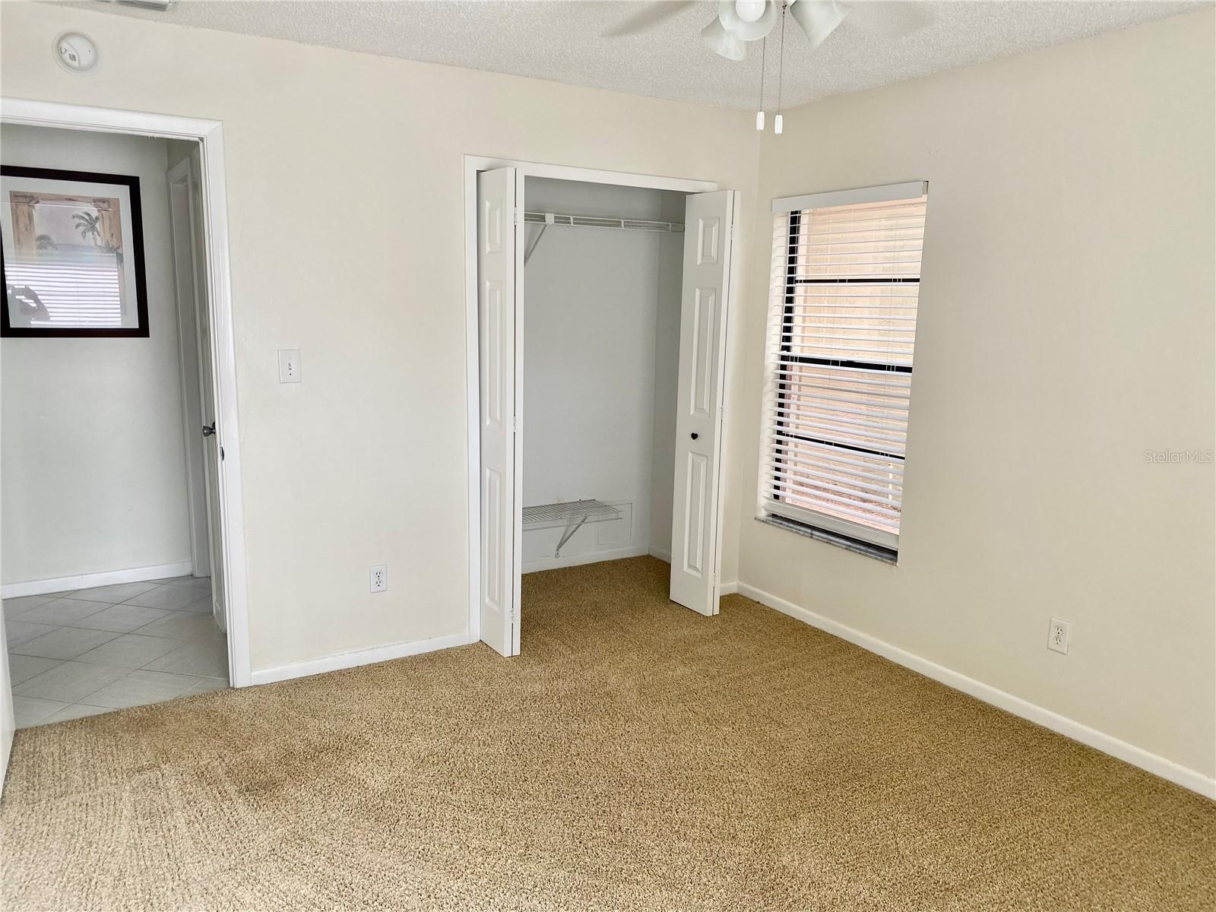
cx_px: 608
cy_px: 456
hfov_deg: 67.3
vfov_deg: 53.1
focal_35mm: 26
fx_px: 913
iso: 50
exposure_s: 1/122
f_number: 1.8
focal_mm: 4.25
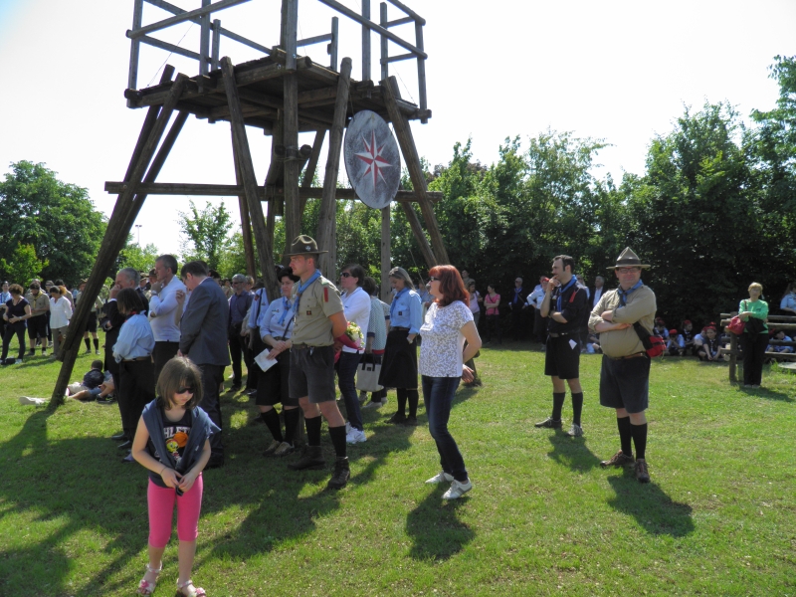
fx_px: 644
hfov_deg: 63.4
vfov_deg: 49.7
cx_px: 398
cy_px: 298
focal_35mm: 28
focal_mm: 4.9
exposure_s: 1/1000
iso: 50
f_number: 2.8
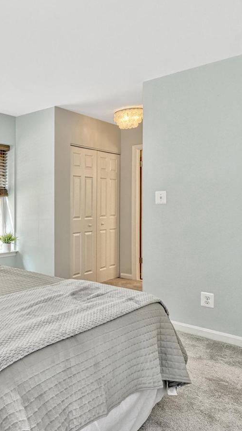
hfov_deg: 33.1
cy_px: 209
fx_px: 308
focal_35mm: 27
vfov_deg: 69.8
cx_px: -64
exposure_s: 1/125
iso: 1250
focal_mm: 16
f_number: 8
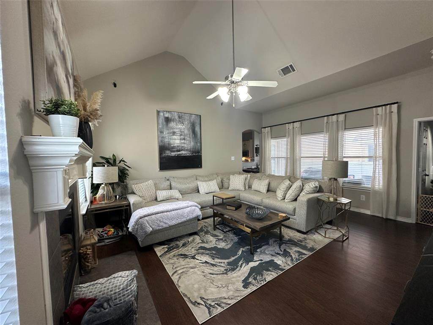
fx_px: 175
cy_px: 162
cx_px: 216
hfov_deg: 102.1
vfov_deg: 85.7
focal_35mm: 14
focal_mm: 2.22
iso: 250
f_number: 2.2
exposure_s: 1/60
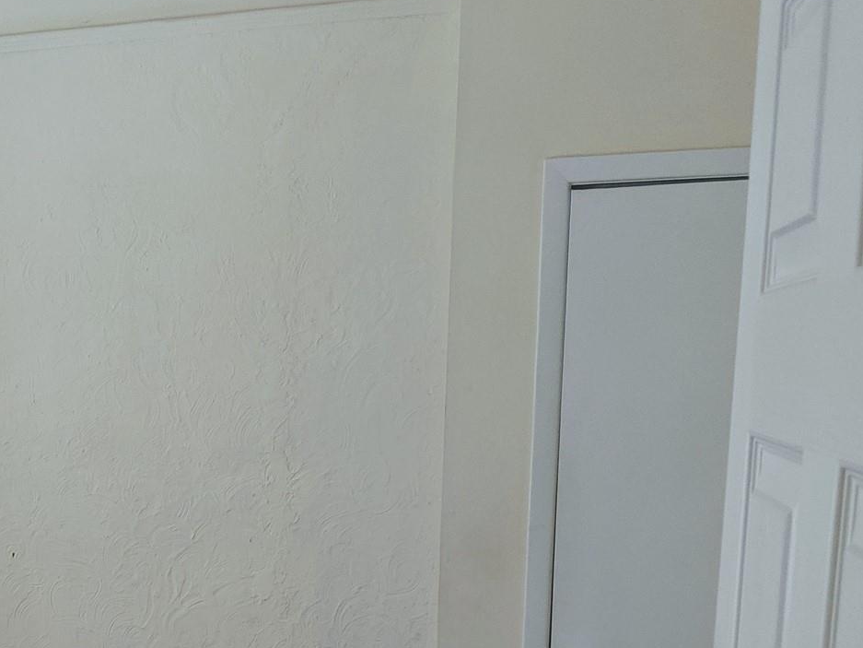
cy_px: 665
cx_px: 146
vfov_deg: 23.6
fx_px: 1471
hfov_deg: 31.7
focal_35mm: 59
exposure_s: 1/145
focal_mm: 4.44
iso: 78
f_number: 1.8
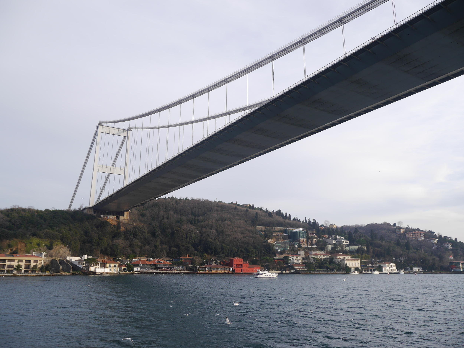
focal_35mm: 28
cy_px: 174
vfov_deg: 49.7
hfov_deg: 63.4
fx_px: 375
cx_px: 232
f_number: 5.6
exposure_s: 1/320
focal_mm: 14
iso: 160
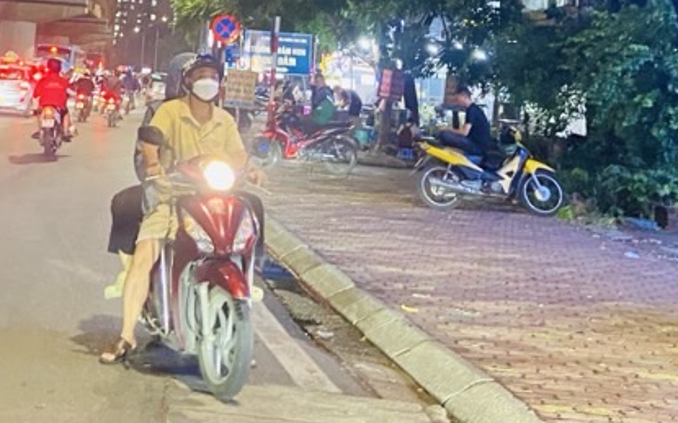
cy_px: -95
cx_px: 176
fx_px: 1256
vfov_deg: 18.1
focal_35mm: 68
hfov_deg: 29.8
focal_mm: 4.25
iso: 640
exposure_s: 1/33
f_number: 1.8
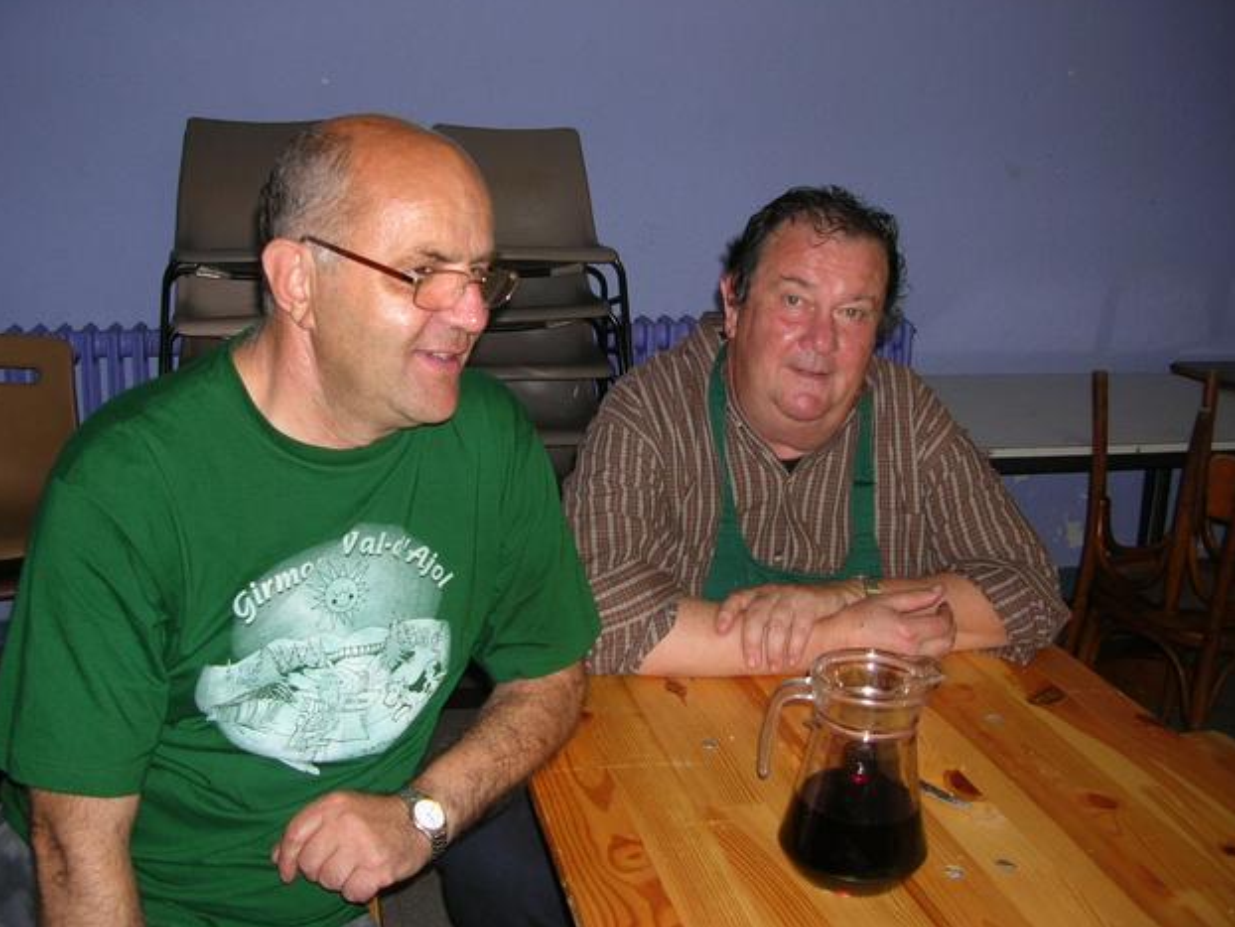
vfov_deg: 39.7
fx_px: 1285
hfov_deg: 51.3
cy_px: 453
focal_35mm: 36
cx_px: 623
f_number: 2.8
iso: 62
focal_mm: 5.8
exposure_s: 1/60.1
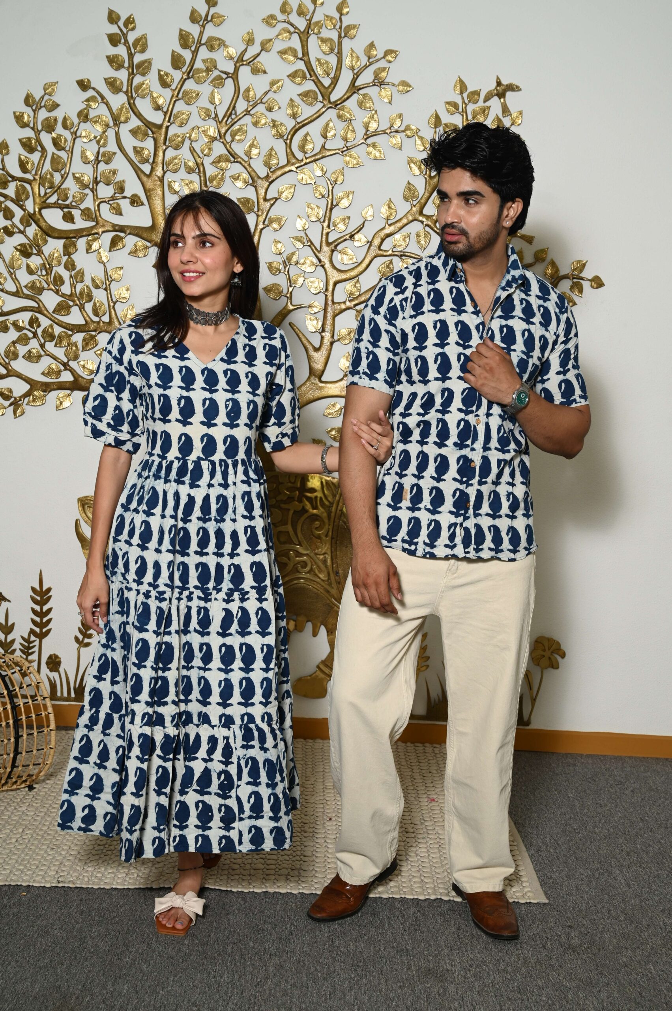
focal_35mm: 41
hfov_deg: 32.6
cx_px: 336
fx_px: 1150
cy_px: 506
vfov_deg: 47.4
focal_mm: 41
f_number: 5.6
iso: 400
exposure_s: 1/160
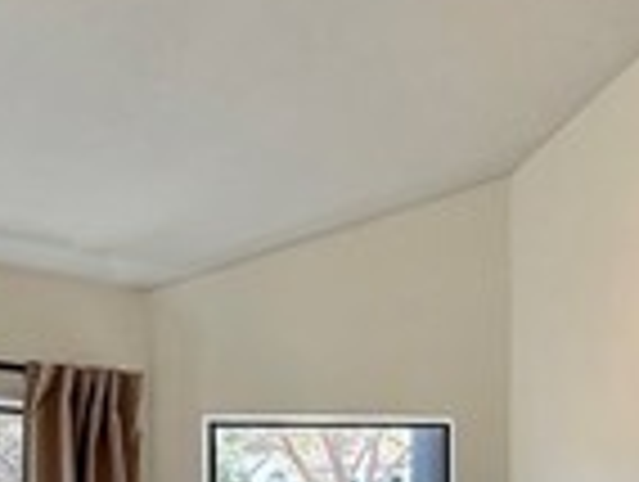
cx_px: 441
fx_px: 1165
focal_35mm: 63
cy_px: 581
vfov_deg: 21.6
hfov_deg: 30.4
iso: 64
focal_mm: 2.22
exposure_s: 1/200
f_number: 2.2
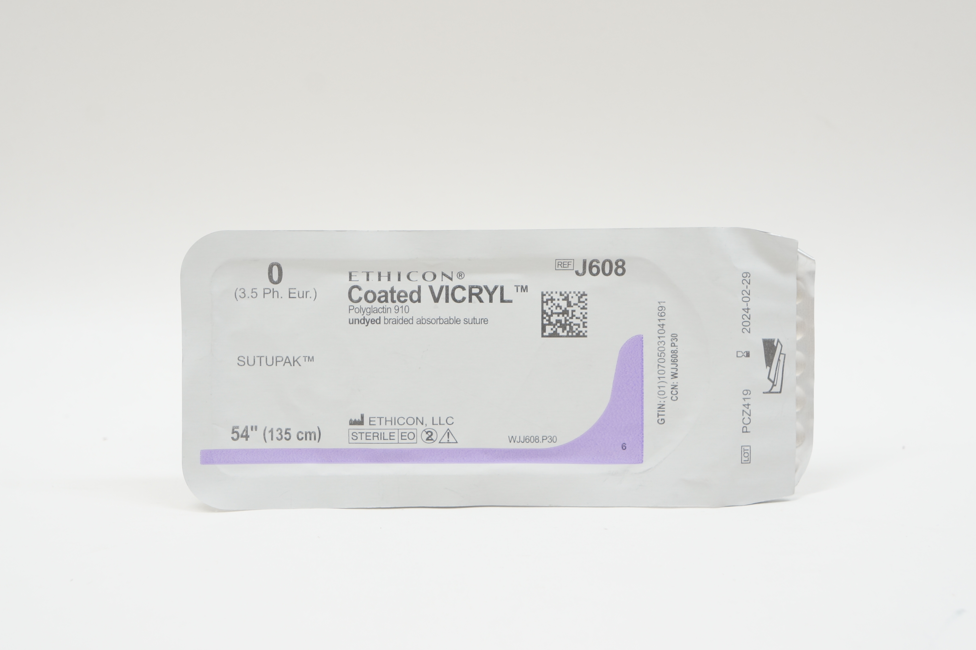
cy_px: 325
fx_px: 1654
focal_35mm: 61
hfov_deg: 32.9
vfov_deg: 22.3
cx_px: 490
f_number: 7.1
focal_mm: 40
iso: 400
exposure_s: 1/40
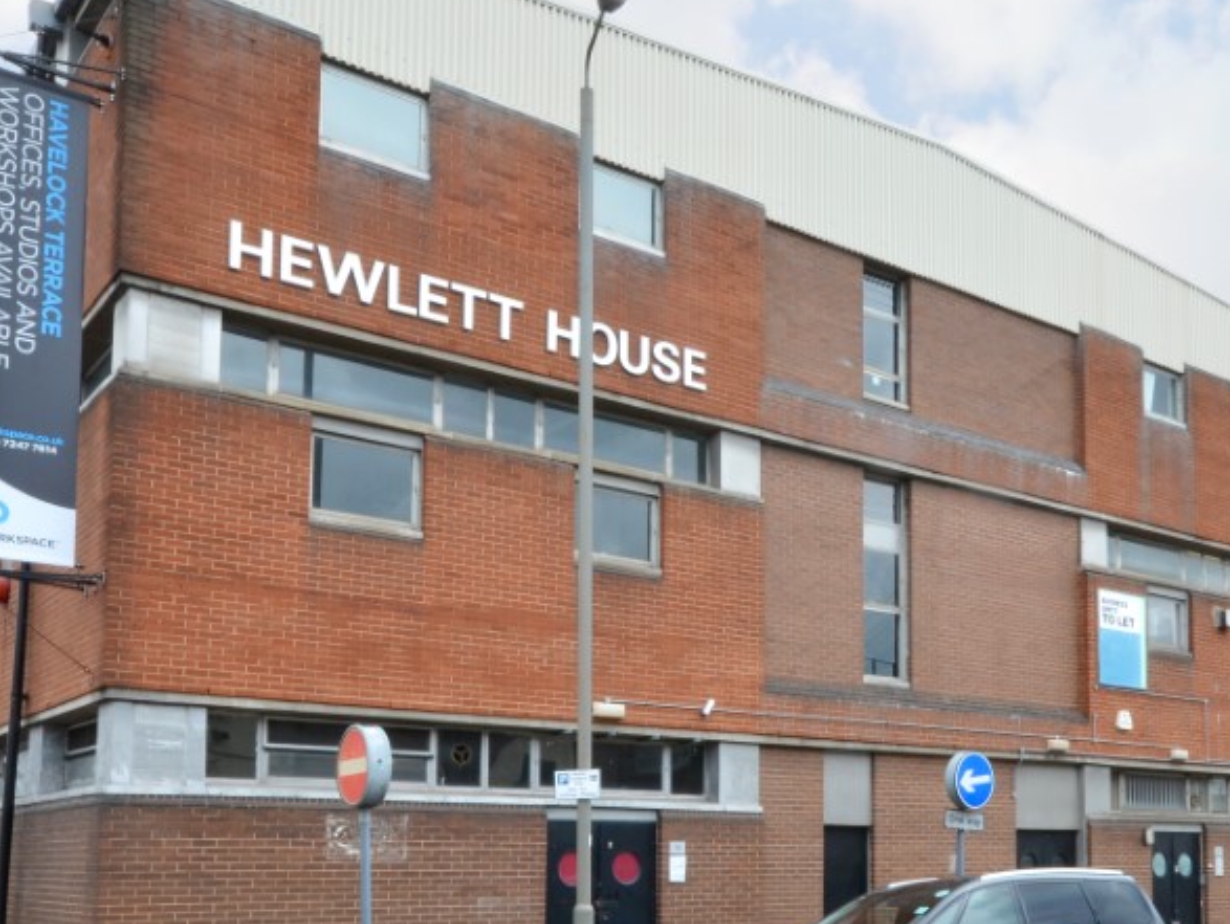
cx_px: 794
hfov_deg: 49.5
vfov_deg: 38.8
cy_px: 474
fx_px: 1314
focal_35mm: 37
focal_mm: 13
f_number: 22
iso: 200
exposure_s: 1/30
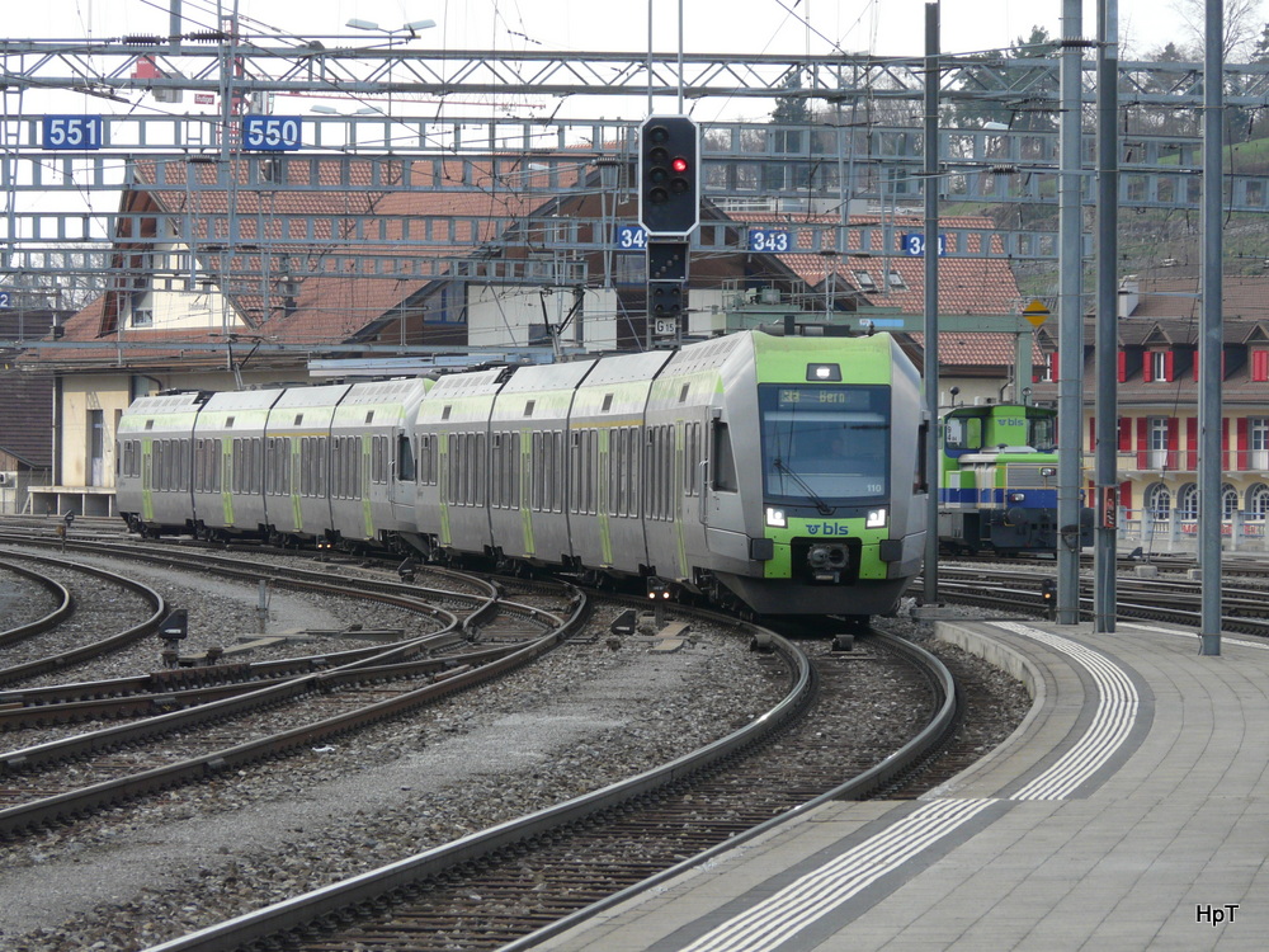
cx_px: 634
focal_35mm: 214
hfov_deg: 9.2
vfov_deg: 6.9
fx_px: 7845
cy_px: 476
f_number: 4
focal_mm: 35.2
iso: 125
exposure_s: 1/320
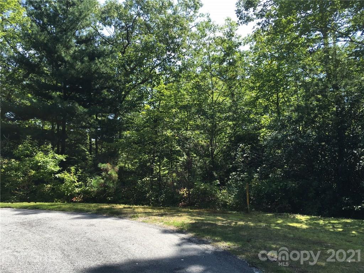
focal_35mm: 29
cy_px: 136
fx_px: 305
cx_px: 182
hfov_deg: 61.7
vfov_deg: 48.2
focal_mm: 4.15
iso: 25
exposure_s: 1/478
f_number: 2.2
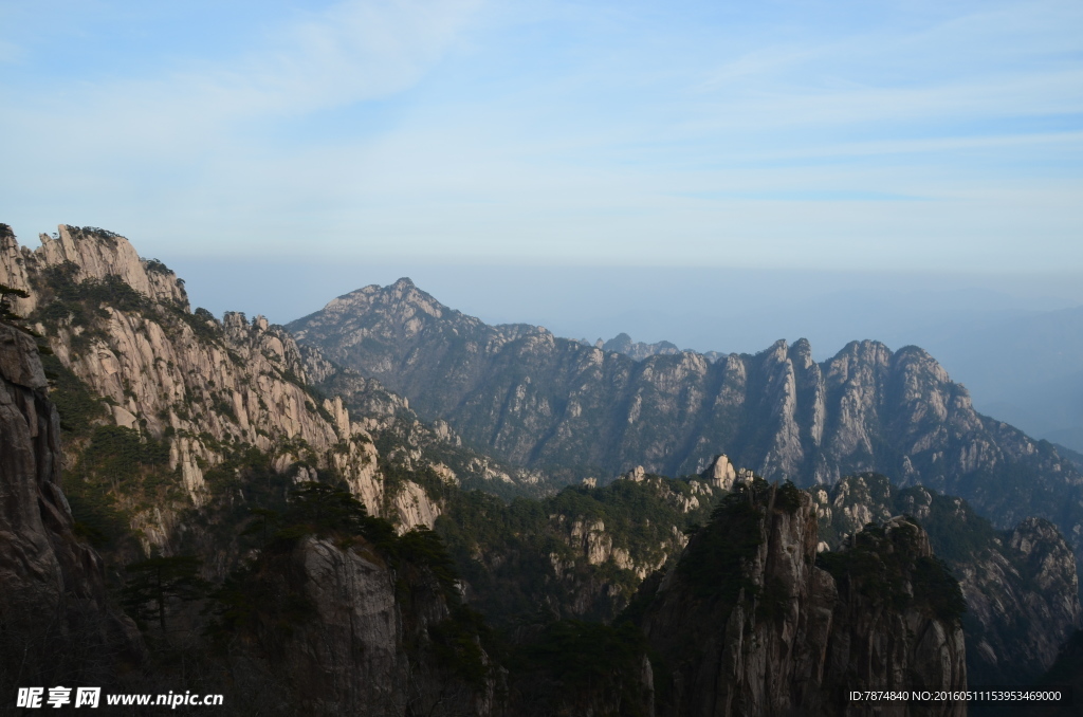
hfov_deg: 67.5
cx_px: 542
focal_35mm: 27
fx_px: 810
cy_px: 358
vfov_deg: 47.7
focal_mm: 18
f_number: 11
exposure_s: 1/125
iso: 180
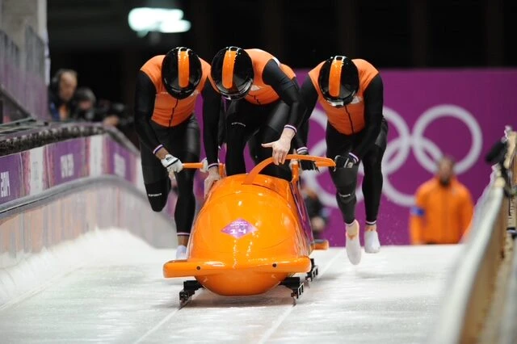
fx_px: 5741
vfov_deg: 3.4
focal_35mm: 400
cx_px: 258
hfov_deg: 5.2
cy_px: 172
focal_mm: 400
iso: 2000
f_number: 3.2
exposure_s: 1/1600
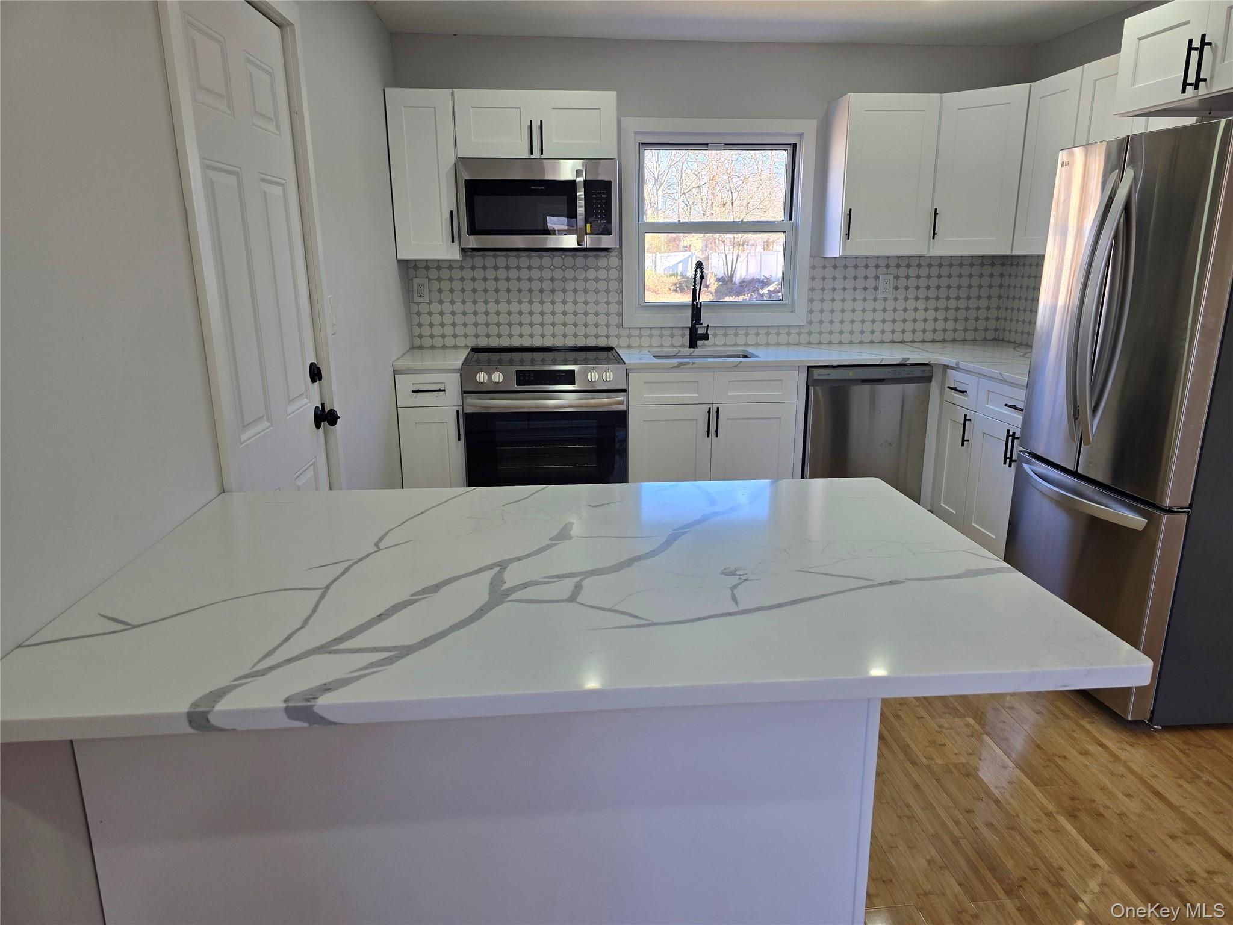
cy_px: 462
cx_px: 616
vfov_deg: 58.9
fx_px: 819
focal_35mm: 23
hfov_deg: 73.9
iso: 50
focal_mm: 6.3
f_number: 1.7
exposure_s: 1/120
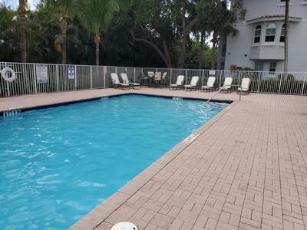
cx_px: 154
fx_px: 231
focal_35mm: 26
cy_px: 115
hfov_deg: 67.3
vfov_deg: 53.1
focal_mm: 4.3
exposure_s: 1/907
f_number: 2.4
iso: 50
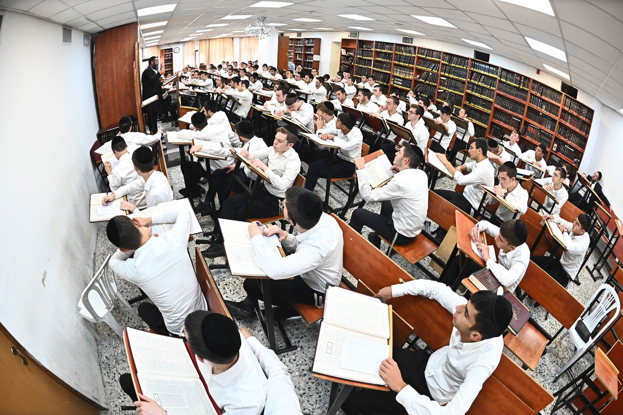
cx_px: 312
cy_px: 208
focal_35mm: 16
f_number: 5.6
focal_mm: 16
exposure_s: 1/160
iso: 2000
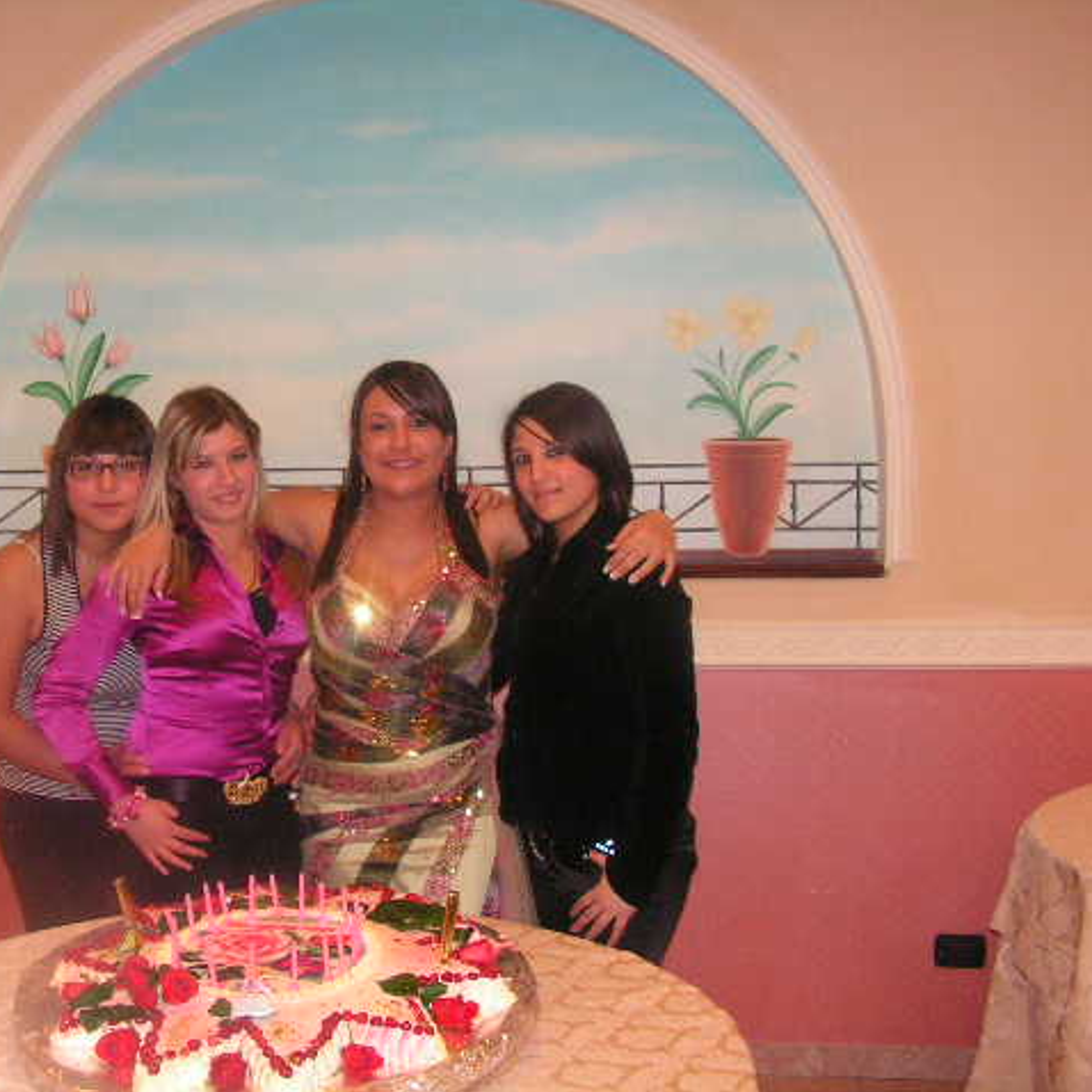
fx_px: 1606
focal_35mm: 45
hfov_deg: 37.2
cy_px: 546
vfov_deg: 37.6
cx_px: 372
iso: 200
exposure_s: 1/40
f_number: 3.2
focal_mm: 6.4
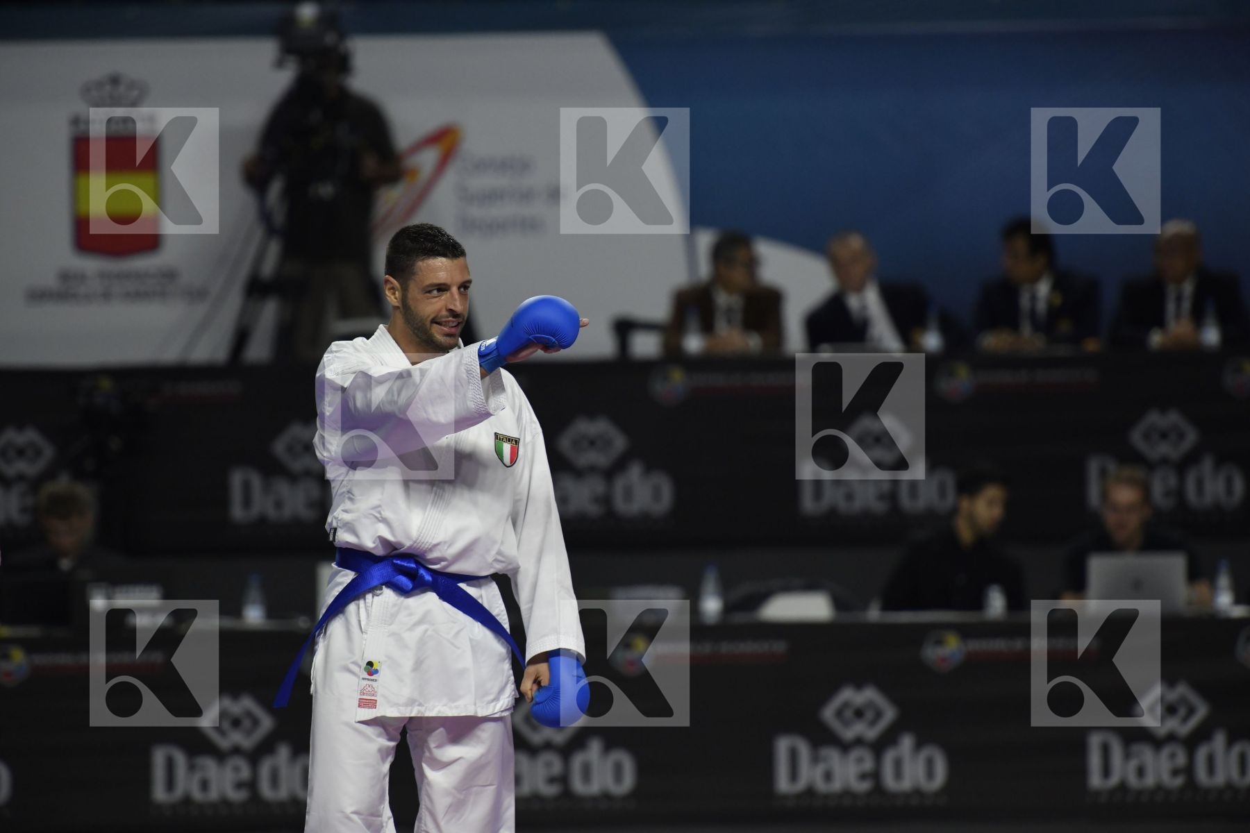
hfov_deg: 7.4
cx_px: 625
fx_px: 9721
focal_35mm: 280
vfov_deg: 4.9
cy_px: 416
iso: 1250
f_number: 4
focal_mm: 280
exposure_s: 1/800
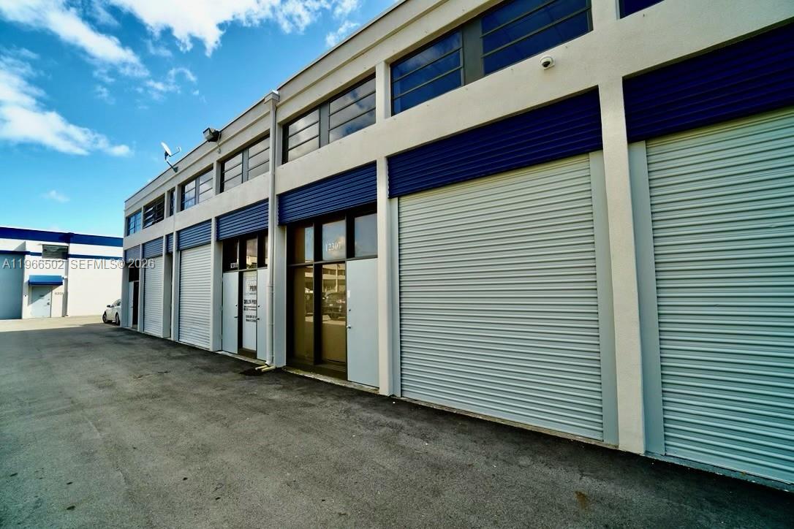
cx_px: 397
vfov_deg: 77.3
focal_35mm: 15
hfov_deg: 100.4
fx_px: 331
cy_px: 264
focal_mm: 10
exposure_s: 1/100
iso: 100
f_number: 8
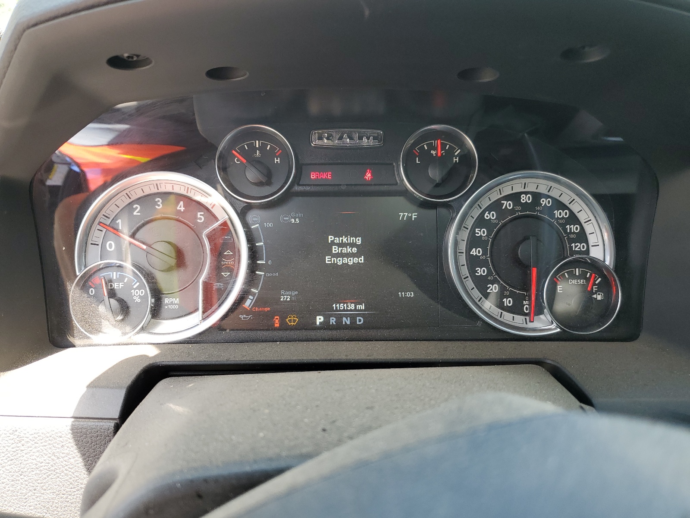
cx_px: 345
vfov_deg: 53.1
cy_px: 259
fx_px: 518
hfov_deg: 67.3
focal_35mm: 26
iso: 50
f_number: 1.5
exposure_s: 1/147
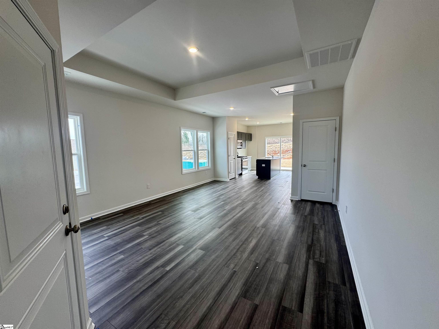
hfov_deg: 102.1
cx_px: 220
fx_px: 178
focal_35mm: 14
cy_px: 164
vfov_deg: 85.7
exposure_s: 1/120
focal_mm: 2.22
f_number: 2.2
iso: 80
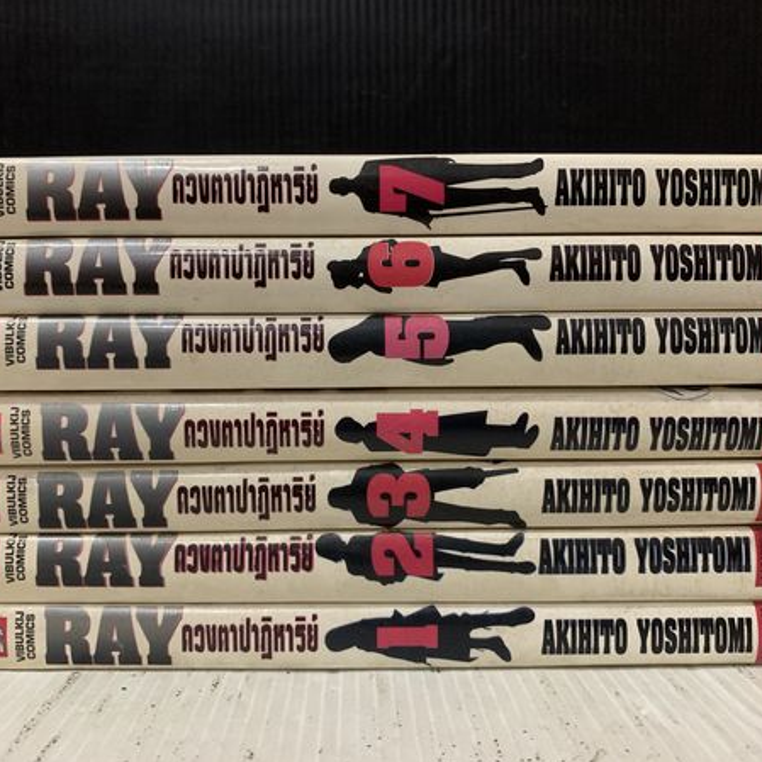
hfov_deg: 52.5
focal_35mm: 31
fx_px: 772
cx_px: 373
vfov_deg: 52.5
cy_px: 380
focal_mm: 4.25
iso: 400
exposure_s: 1/33
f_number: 1.8
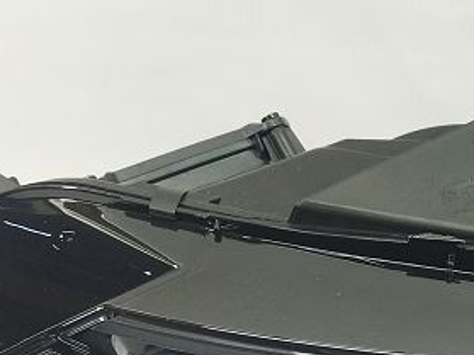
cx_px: 452
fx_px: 1588
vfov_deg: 12.7
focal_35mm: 116
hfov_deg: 16.7
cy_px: 272
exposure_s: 1/50
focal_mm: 4.71
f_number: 1.79
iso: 106
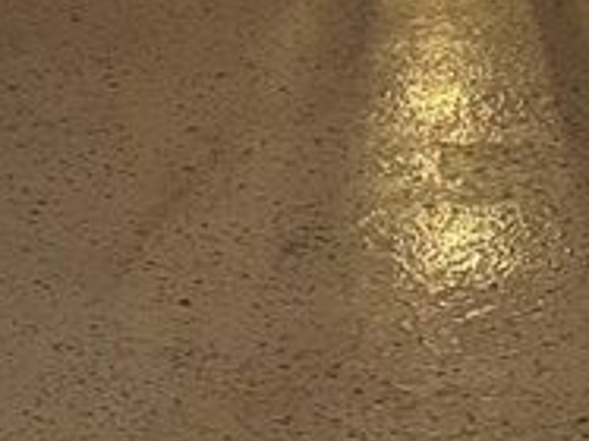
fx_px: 3146
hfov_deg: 10.7
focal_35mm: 185
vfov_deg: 6.7
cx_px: 391
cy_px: -1200
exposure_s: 1/60
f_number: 1.78
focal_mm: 6.76
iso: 320
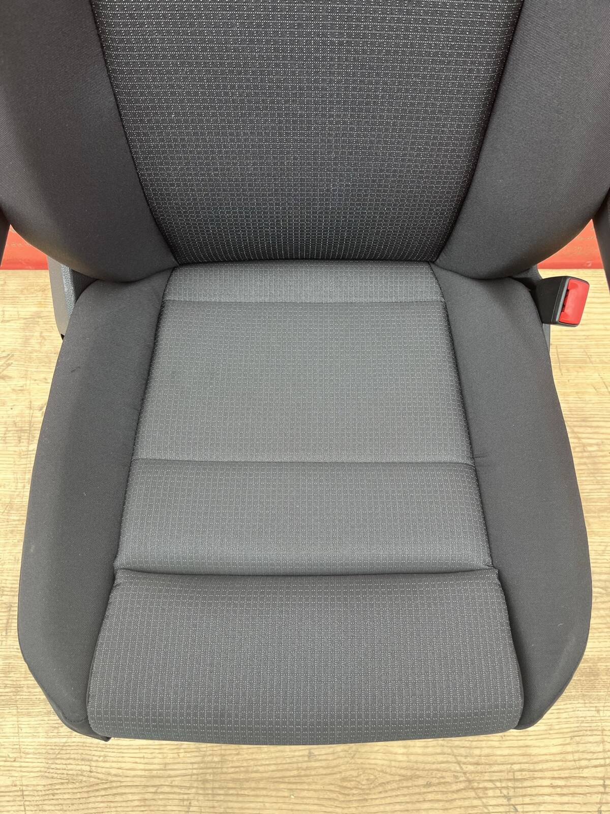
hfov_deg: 53.1
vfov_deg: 67.3
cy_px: 407
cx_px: 305
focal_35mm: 26
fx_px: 611
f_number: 1.6
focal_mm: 5.1
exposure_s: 1/148
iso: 40
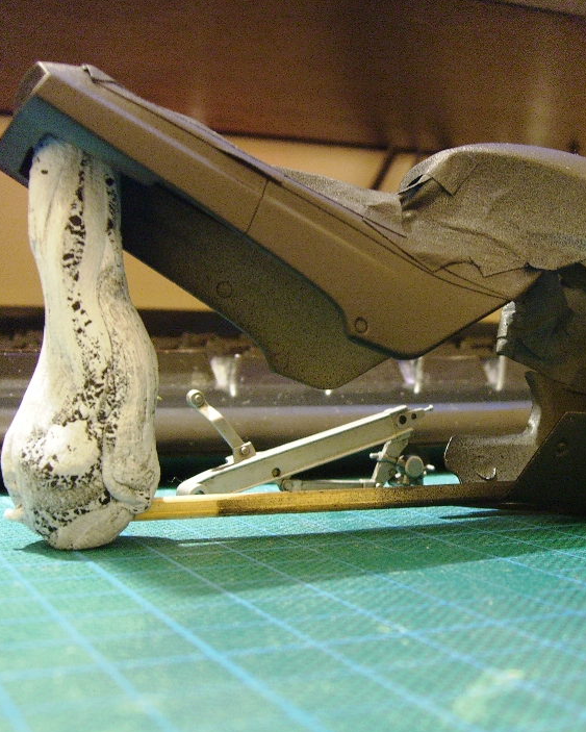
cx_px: 392
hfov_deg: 27.9
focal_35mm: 54
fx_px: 1170
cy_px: 355
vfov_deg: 34.7
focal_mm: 7.9
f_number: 8
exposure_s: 60
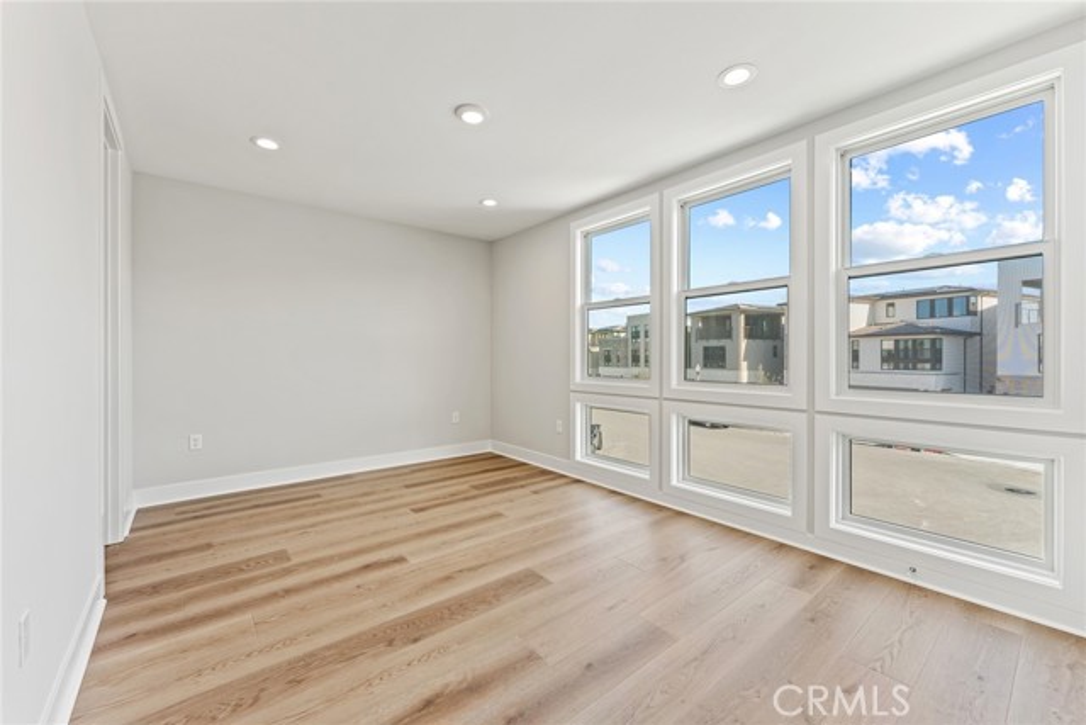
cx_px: 543
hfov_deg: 104.2
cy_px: 362
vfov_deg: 81.2
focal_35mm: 14
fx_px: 422
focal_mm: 14
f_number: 6.3
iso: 250
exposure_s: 1/30
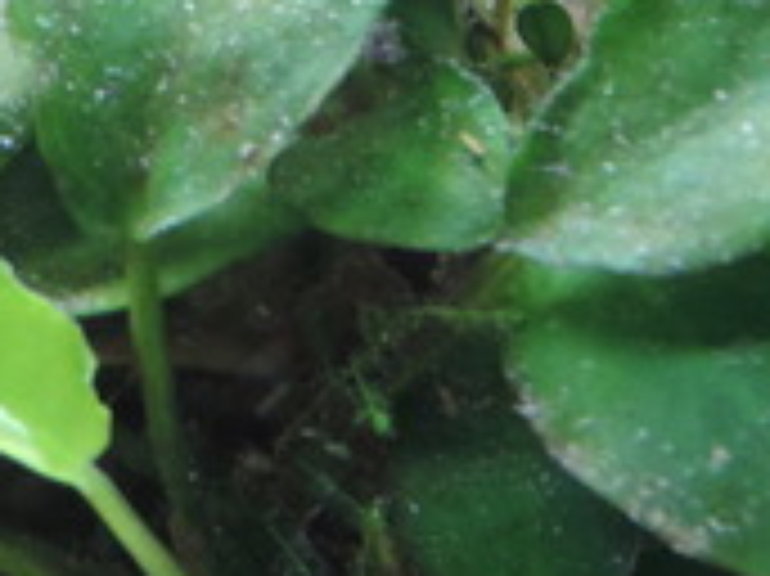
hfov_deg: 13.1
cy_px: -338
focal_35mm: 150
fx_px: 3334
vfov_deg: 9.5
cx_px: 567
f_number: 3.3
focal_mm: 7.1
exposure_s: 1/13
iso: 400
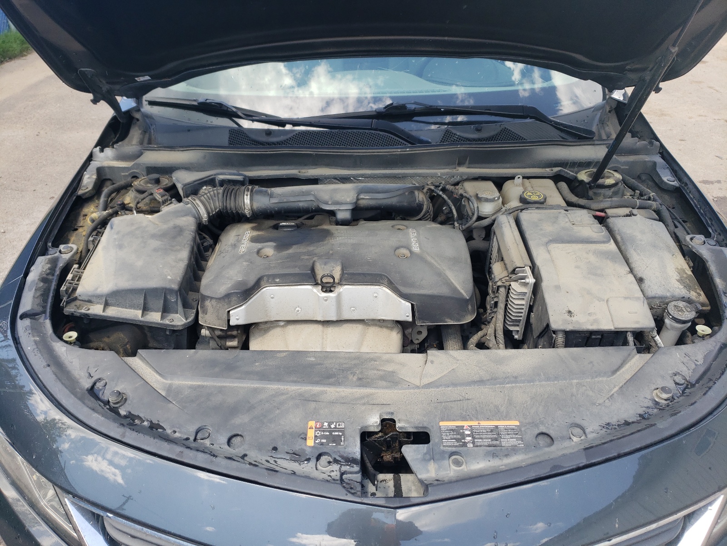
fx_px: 546
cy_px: 273
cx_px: 364
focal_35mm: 26
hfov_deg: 67.3
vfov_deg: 53.1
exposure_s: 1/435
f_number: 1.5
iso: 50
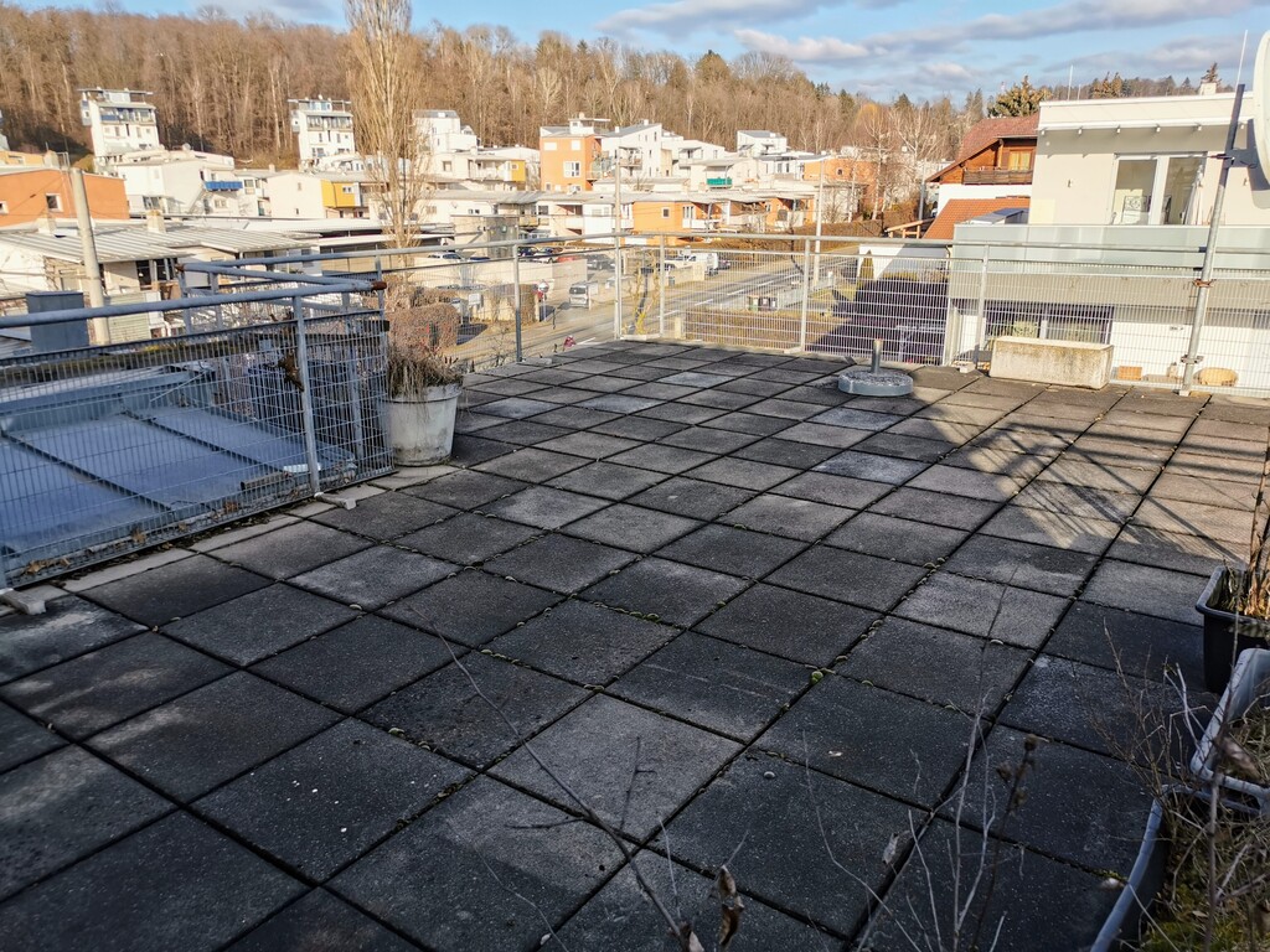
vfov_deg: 51.4
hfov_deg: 65.3
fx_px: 991
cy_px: 476
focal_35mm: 27
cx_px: 635
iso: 50
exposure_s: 1/2538
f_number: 1.8
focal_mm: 5.58
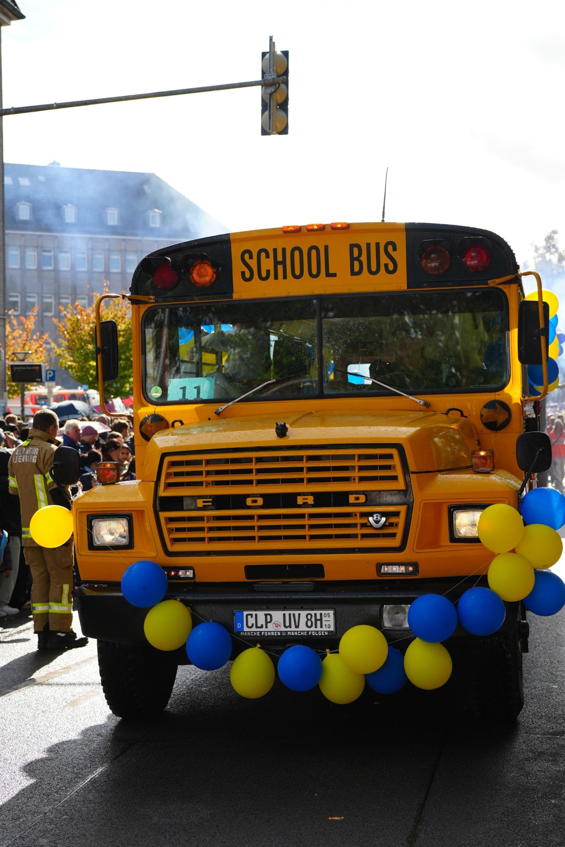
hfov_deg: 22.6
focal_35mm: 60
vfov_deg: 33.4
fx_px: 1413
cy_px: 424
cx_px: 282
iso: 200
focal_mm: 40
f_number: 2.8
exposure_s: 1/2000
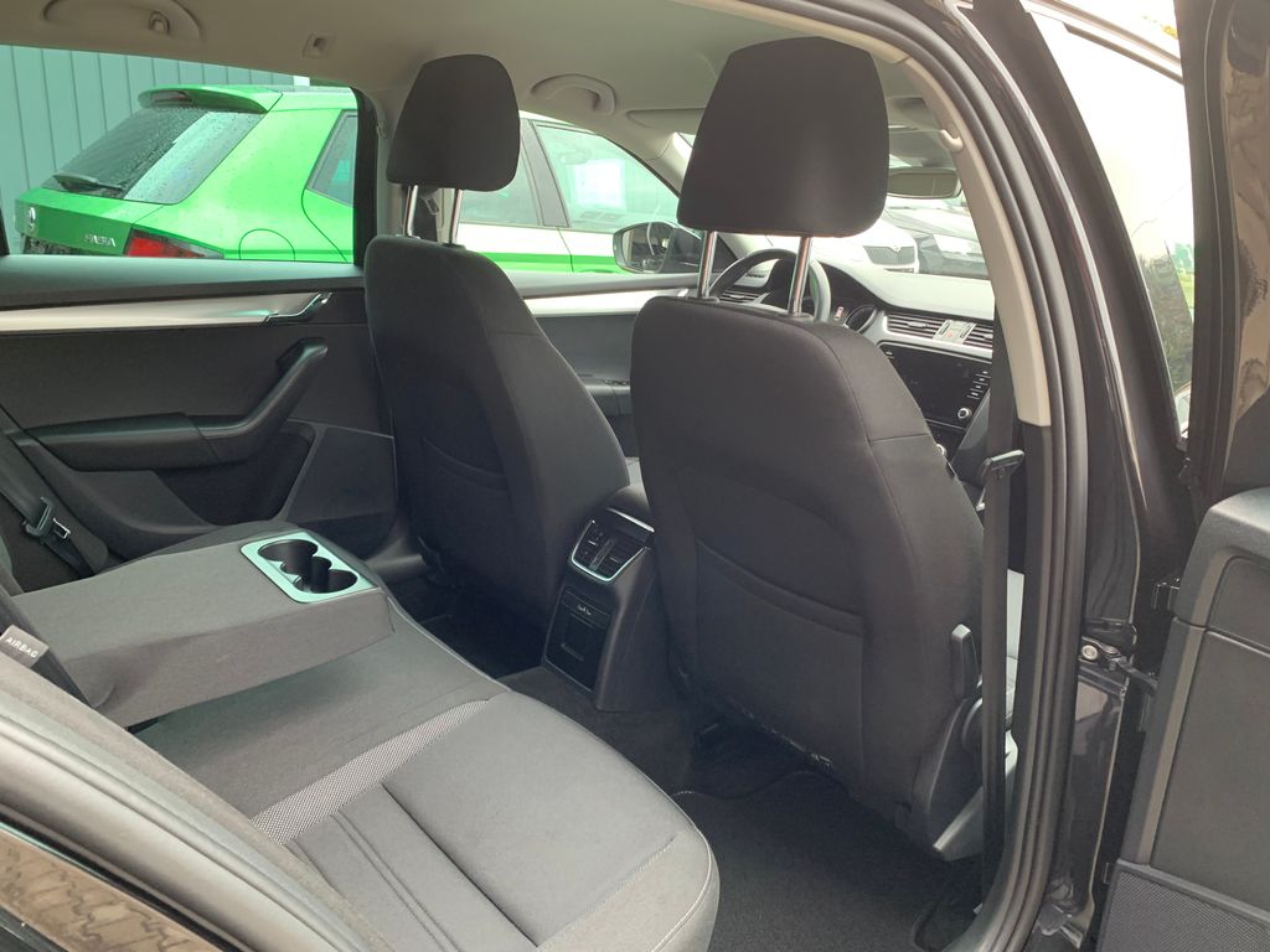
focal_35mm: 26
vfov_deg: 53.1
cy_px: 476
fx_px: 954
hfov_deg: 67.3
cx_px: 635
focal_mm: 4.25
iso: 125
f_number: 1.8
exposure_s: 1/60
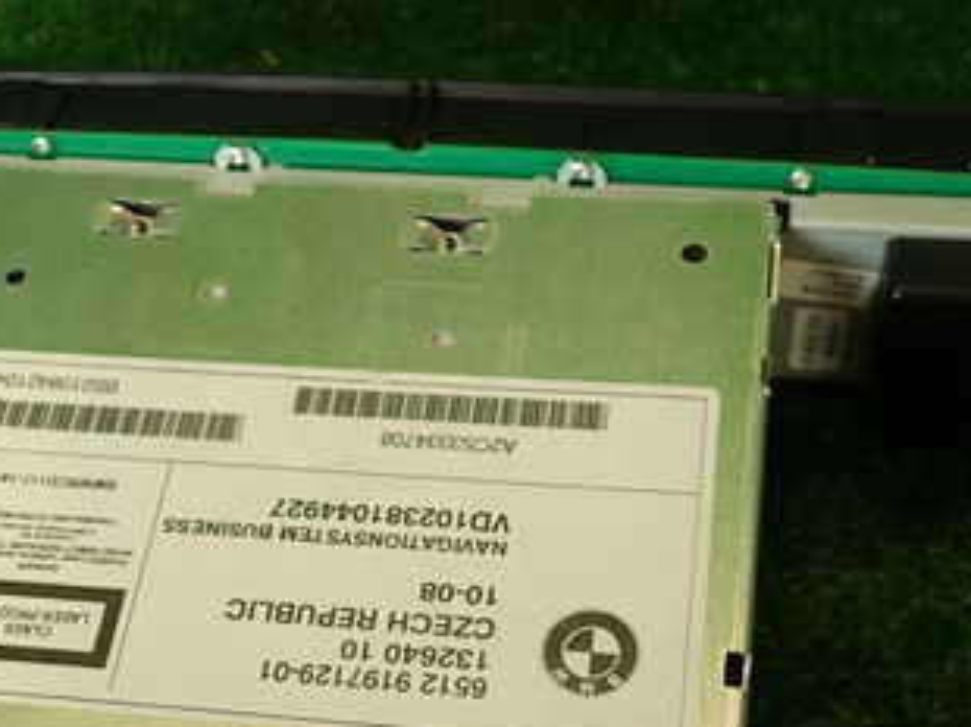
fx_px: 1738
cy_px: 577
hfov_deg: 31.1
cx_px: 370
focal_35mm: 62
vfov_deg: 23.3
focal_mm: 5.79
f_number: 2.4
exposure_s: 1/60
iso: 100
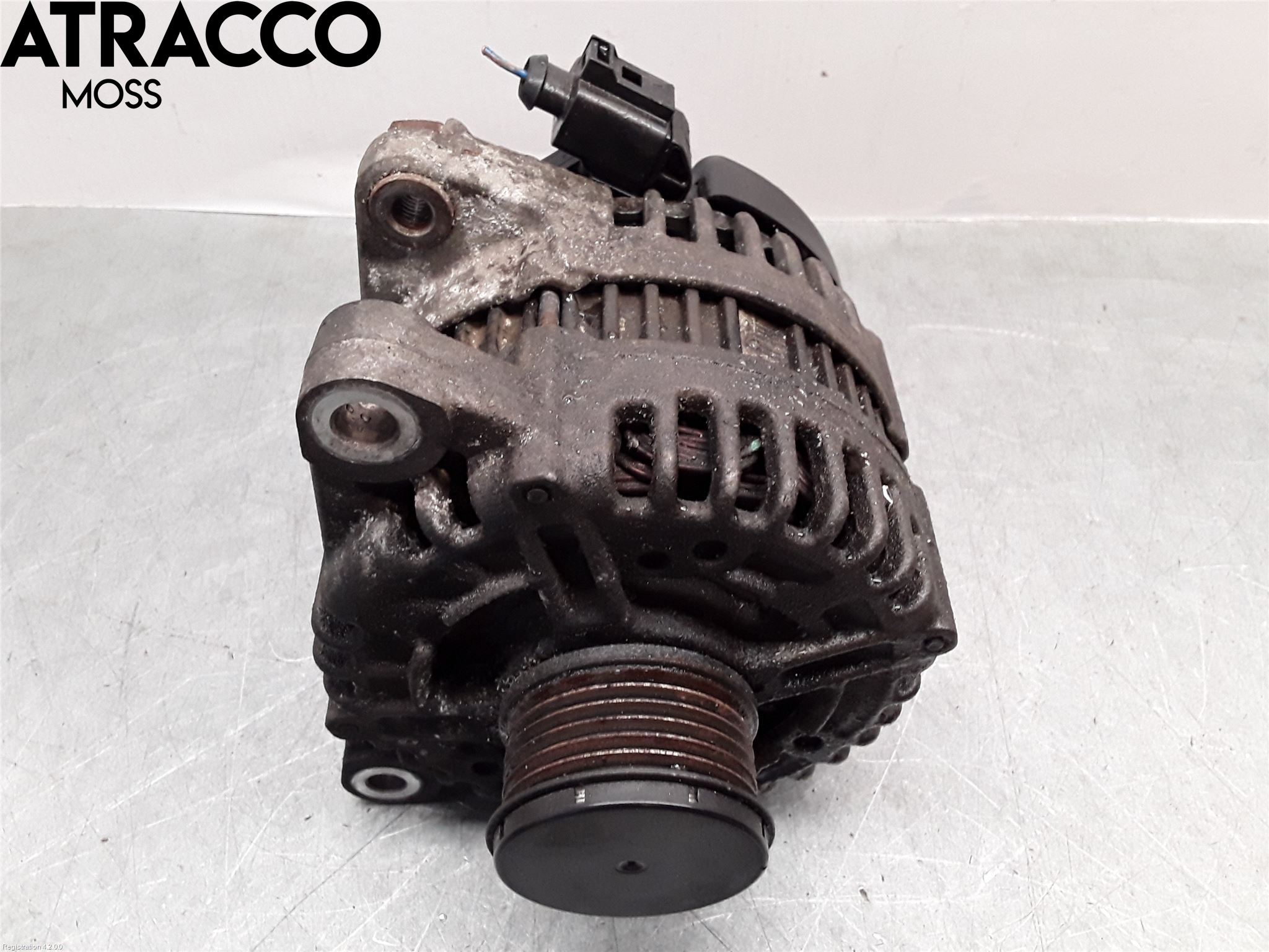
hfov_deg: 63.4
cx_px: 634
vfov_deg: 49.7
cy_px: 476
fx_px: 1026
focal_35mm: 28
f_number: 1.9
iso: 100
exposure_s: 1/100
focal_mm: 2.91
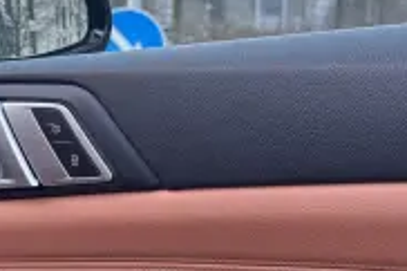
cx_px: 42
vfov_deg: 13.8
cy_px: 130
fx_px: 1118
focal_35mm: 99
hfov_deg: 20.2
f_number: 1.78
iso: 250
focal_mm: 6.76
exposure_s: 1/60
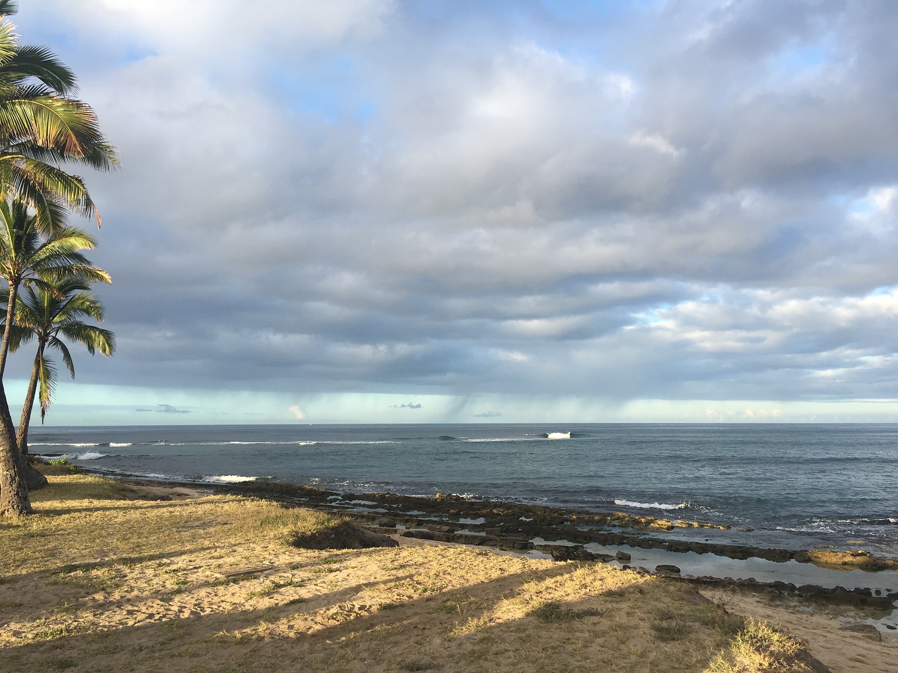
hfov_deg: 61.7
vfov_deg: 48.2
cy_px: 336
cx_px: 449
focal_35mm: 29
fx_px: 752
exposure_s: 1/523
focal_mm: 4.15
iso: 25
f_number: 2.2
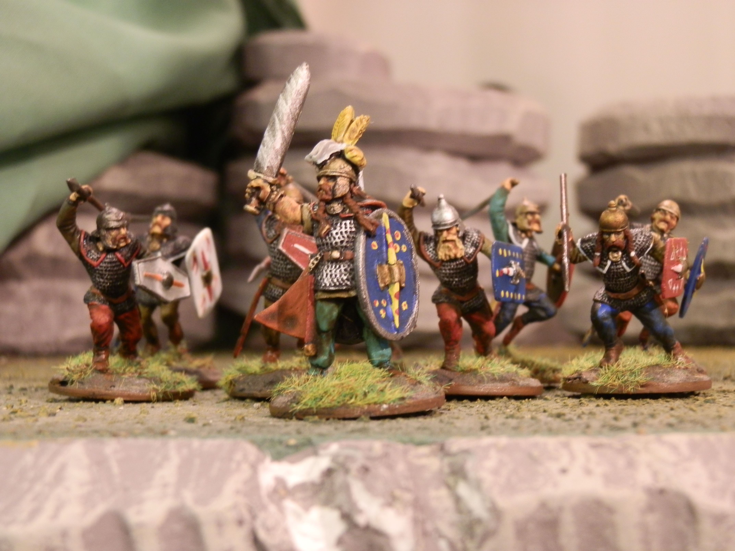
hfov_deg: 31.7
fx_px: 1295
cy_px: 276
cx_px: 368
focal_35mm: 61
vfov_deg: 24.0
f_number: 3.7
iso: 200
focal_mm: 10.99
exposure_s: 1/8
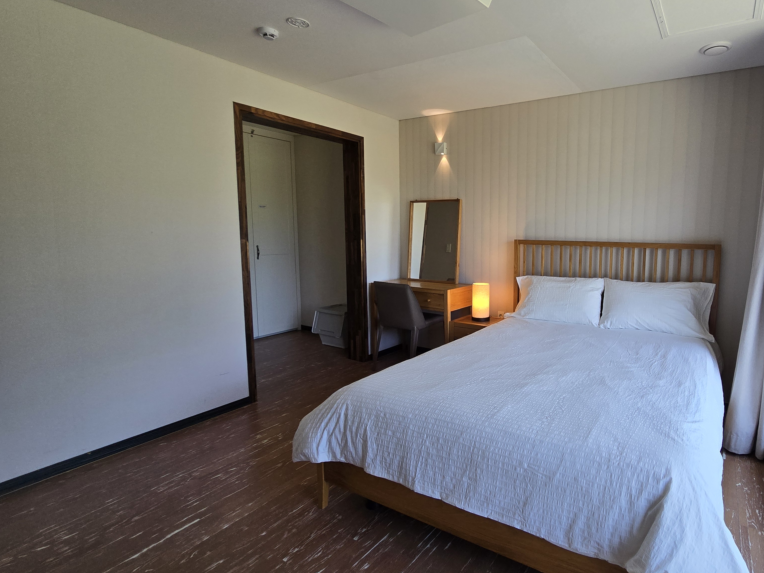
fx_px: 375
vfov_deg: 74.7
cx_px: 498
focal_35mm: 17
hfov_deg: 88.4
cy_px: 273
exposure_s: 1/120
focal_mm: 2.2
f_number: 2.2
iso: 80
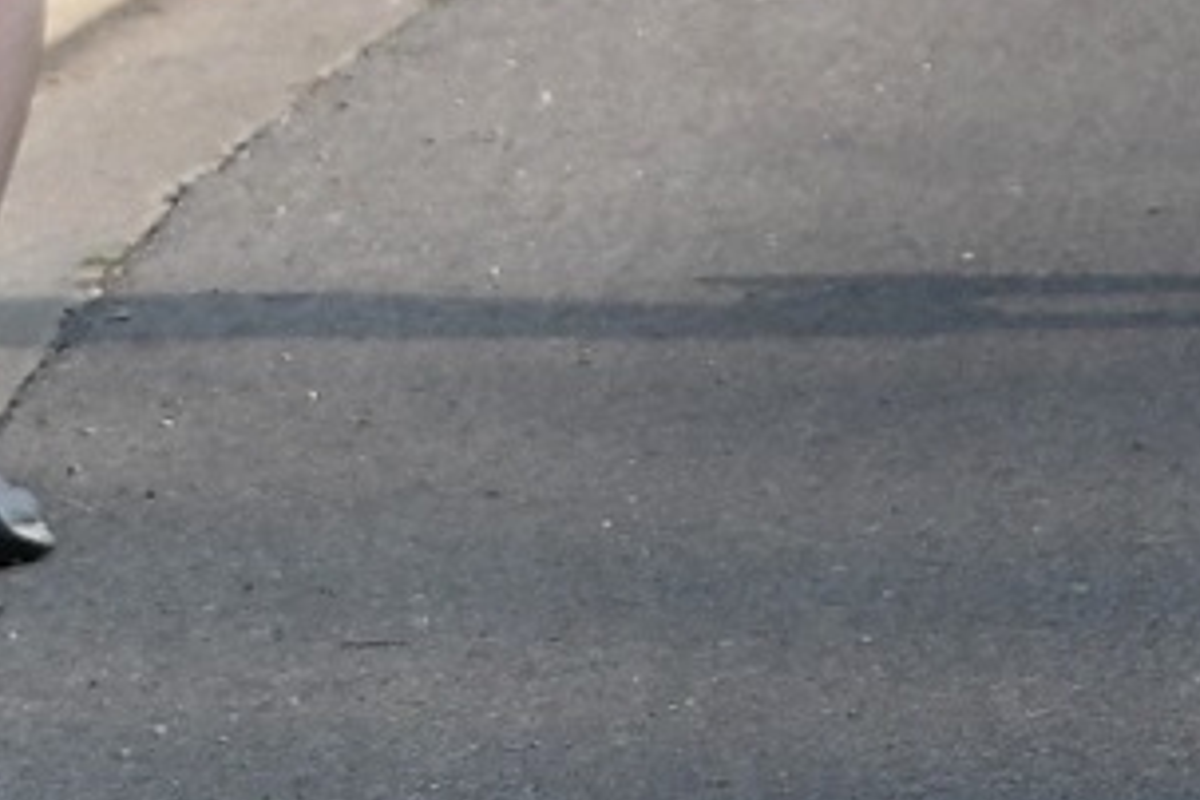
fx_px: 14866
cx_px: 2230
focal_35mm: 446
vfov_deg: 3.1
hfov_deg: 4.6
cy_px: -632
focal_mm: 70
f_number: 4.5
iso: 250
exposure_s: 1/1000
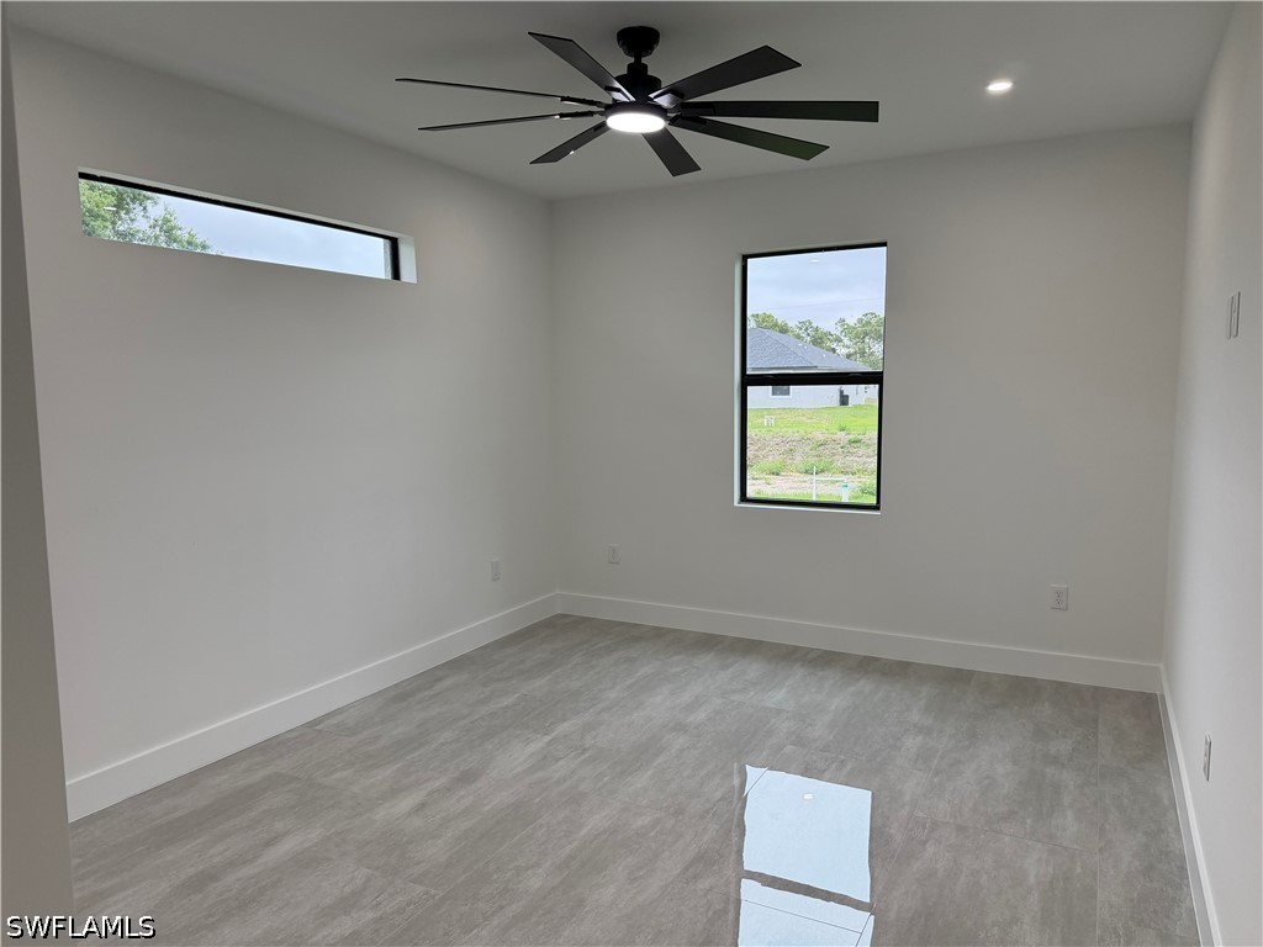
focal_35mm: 24
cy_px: 474
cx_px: 632
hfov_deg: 71.6
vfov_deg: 56.8
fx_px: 876
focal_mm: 6.76
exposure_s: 1/206
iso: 125
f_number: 1.78
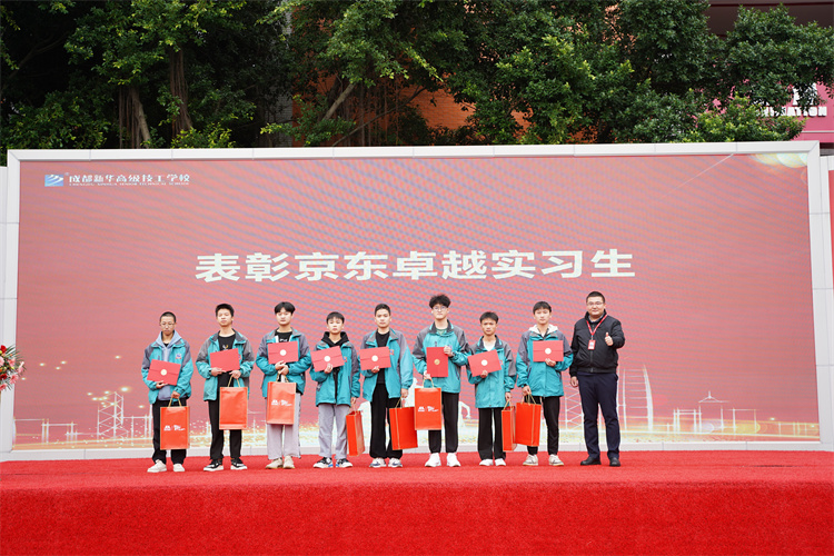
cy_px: 278
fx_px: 1181
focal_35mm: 51
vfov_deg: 26.5
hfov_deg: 38.9
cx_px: 417
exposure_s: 1/500
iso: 160
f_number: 3.2
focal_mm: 51
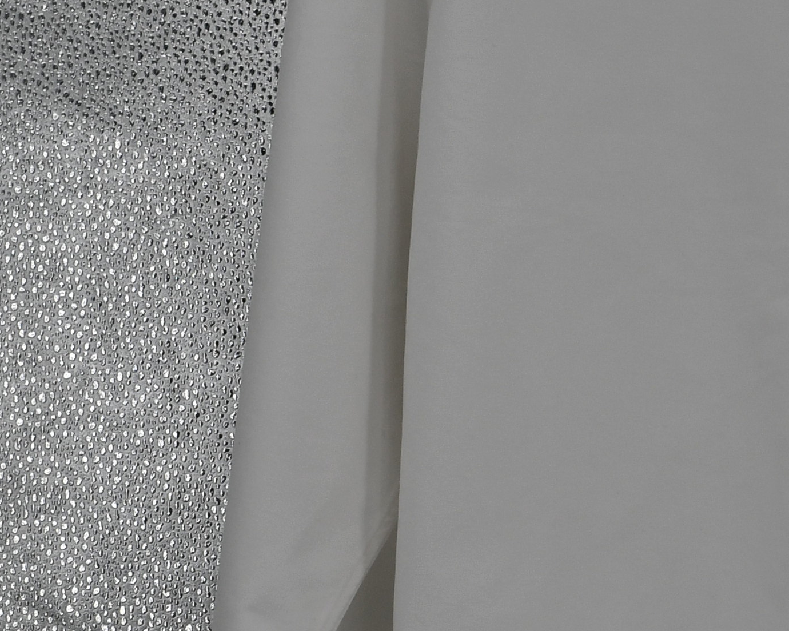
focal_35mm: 125
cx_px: 866
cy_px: 433
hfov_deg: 15.0
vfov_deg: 12.3
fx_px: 2919
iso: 200
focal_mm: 22
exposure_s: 1/250
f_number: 8
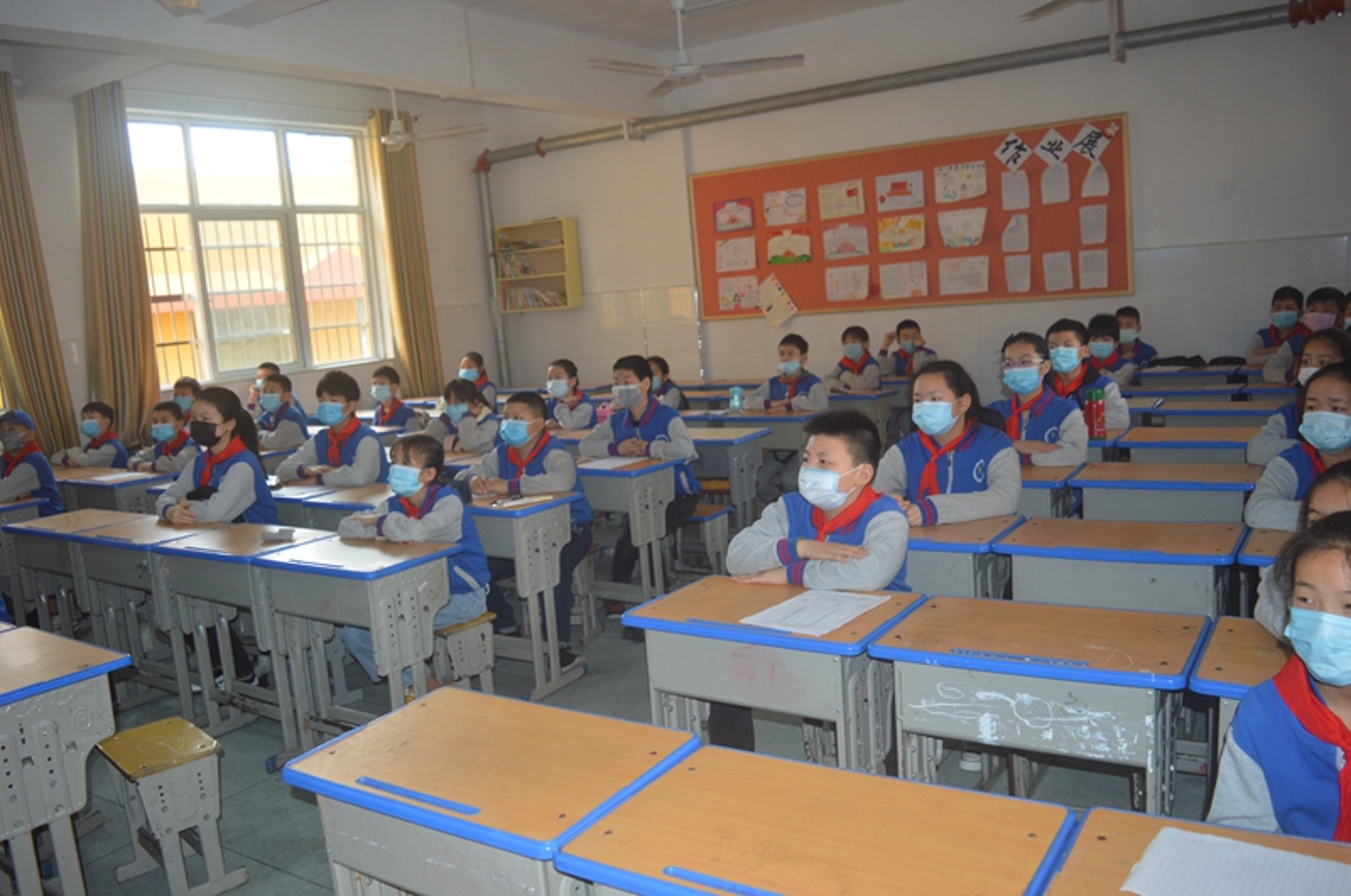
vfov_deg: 47.8
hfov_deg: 67.5
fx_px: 1012
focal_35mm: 27
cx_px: 676
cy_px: 448
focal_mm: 18
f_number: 3.5
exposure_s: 1/60
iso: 400
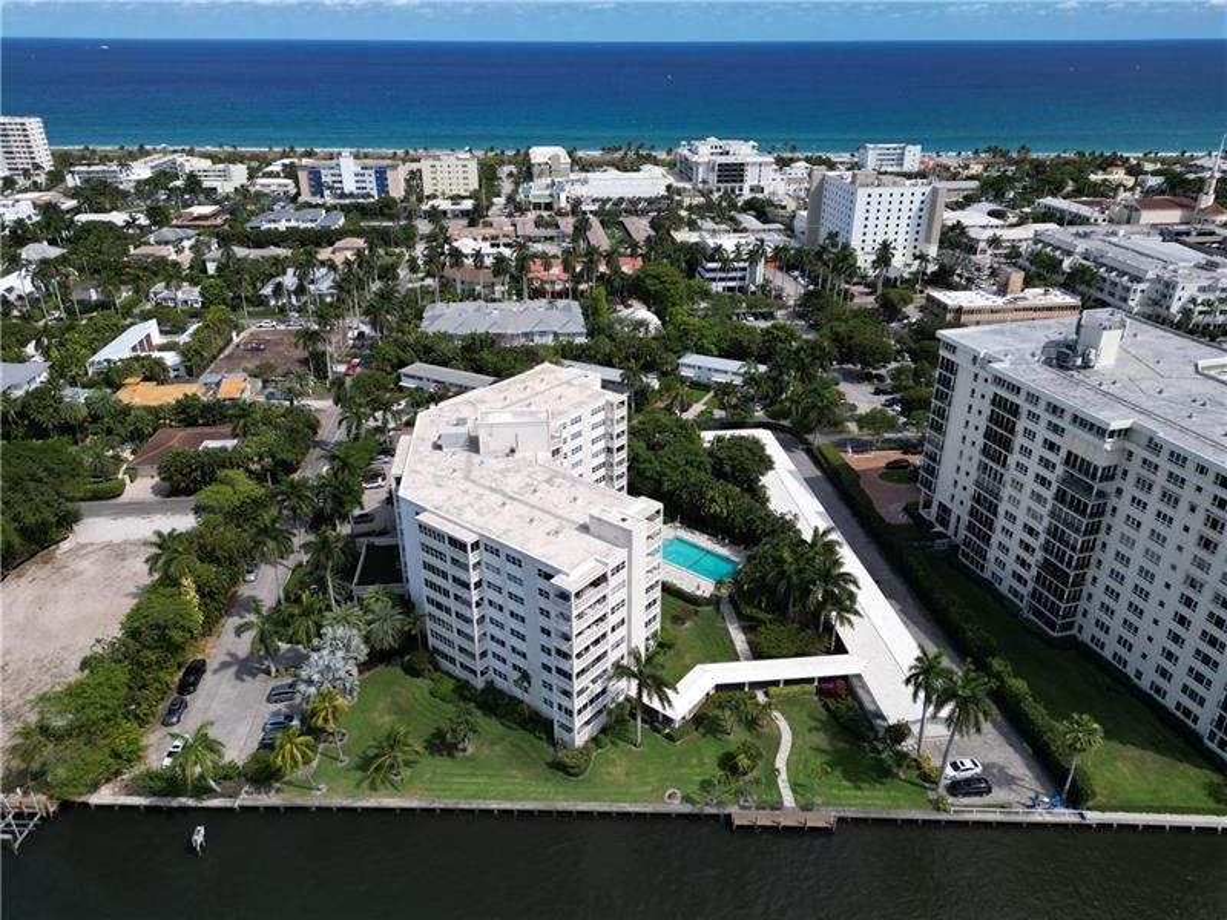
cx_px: 614
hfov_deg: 71.6
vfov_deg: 56.8
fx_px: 851
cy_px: 460
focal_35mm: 24
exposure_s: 1/3200
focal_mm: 6.72
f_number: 1.7
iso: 100
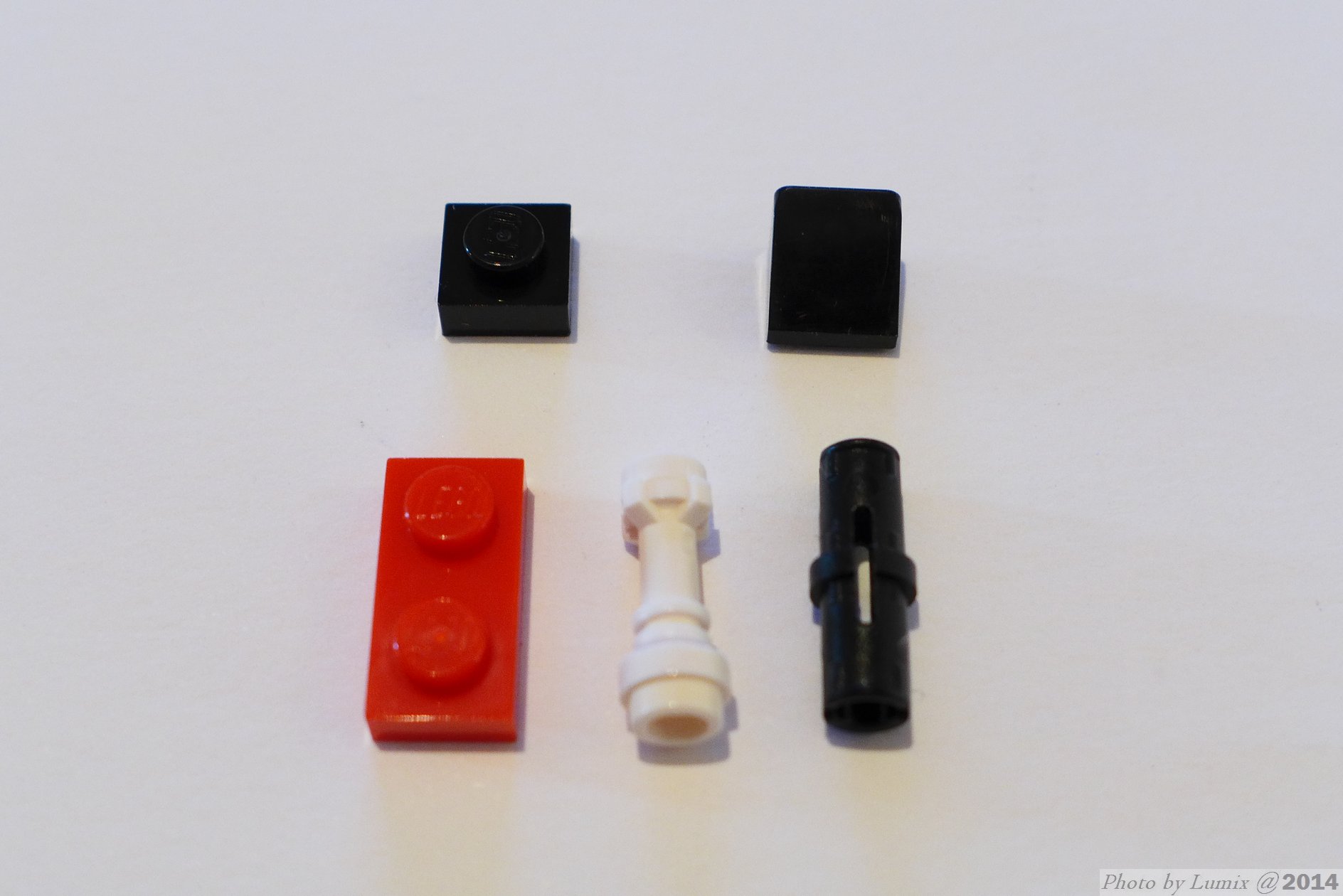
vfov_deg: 27.0
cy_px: 448
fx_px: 1866
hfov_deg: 39.6
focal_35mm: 50
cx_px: 672
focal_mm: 9.8
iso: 400
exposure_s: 1/13
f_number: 2.8
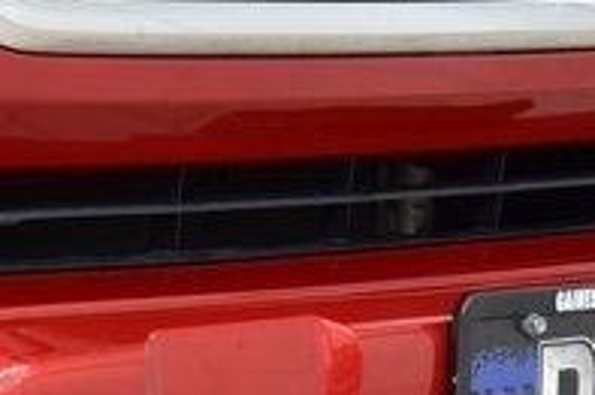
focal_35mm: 234
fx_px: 3864
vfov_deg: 5.9
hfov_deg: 8.8
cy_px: 294
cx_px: 97
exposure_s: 1/15
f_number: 6.3
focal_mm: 48
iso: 800
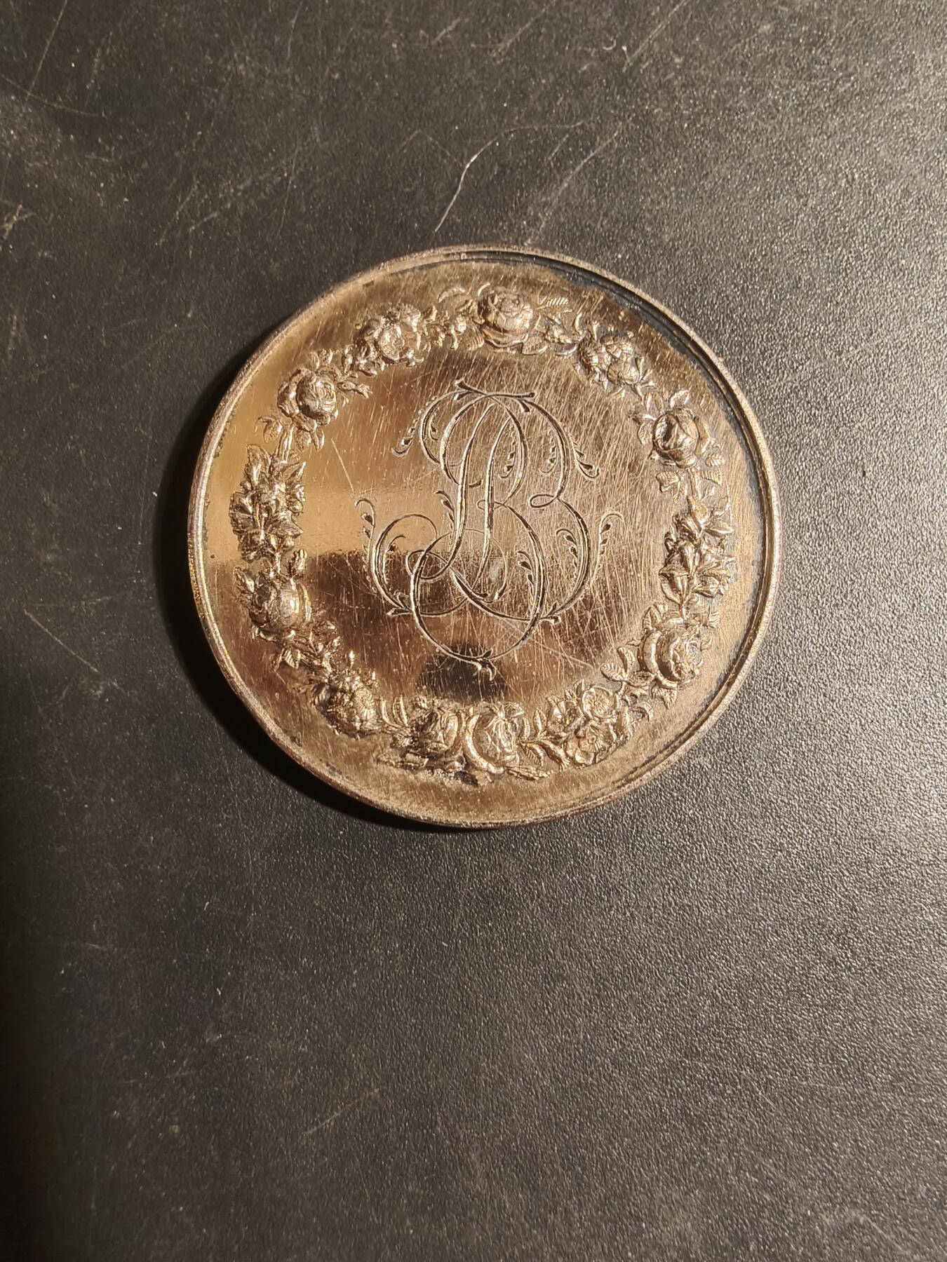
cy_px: 631
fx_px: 839
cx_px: 474
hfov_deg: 58.9
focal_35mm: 23
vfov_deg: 73.9
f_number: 2
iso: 200
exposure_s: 1/58.5
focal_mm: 2.32
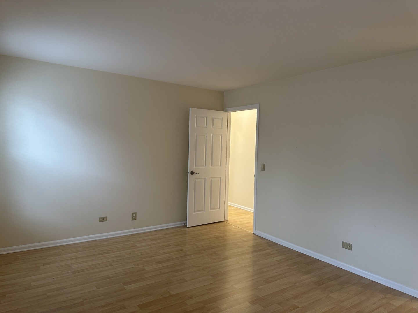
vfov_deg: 56.8
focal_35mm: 24
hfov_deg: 71.6
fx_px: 290
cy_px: 156
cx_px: 209
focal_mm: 6.86
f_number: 1.78
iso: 200
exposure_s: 1/120
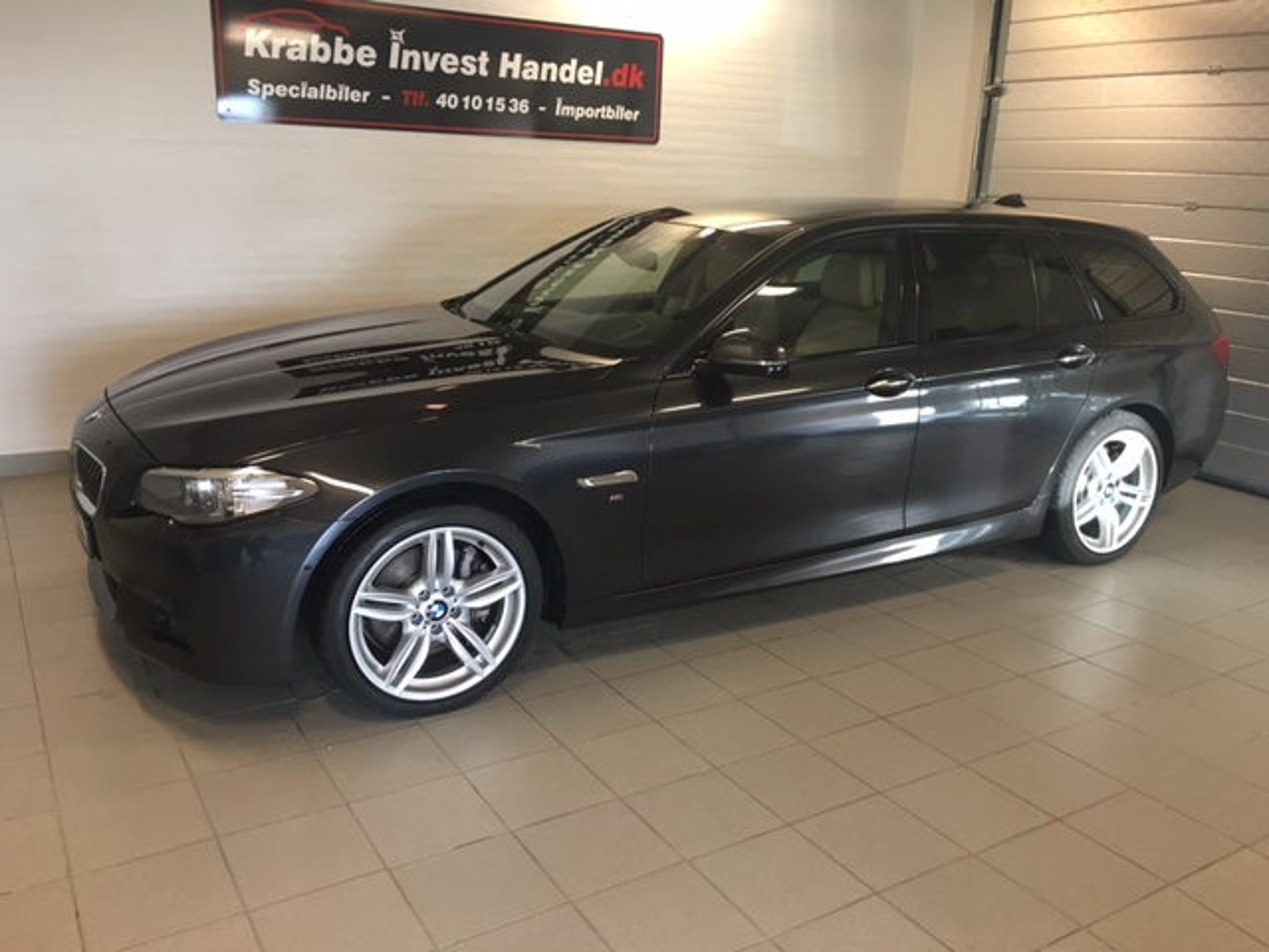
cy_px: 476
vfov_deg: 48.2
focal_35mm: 29
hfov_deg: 61.7
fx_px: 1063
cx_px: 634
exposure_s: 1/33
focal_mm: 4.15
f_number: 2.2
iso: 100
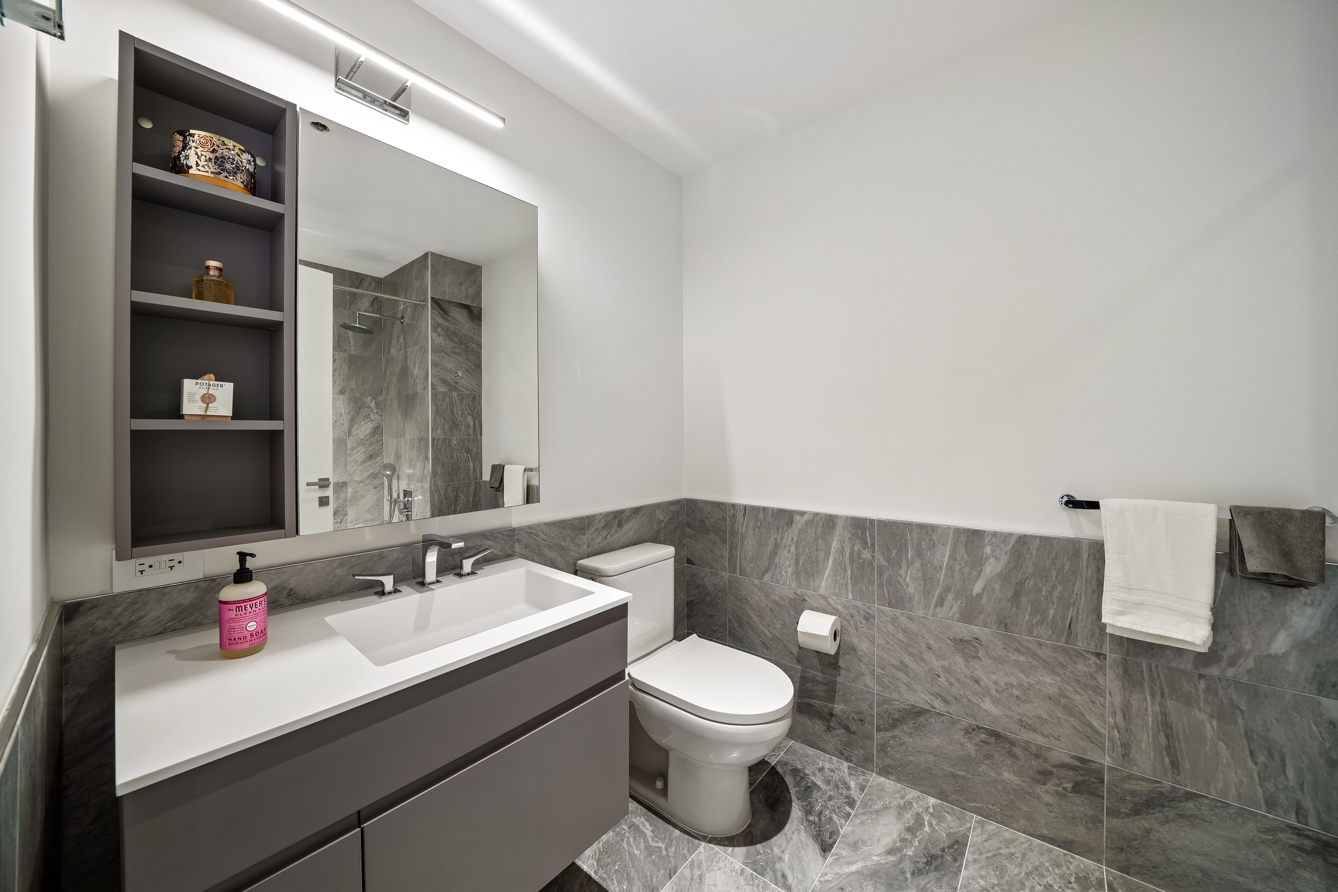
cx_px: 669
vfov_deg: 90.0
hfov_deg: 112.6
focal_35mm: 12
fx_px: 446
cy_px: 446
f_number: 8
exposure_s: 1/10
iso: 400
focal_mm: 12
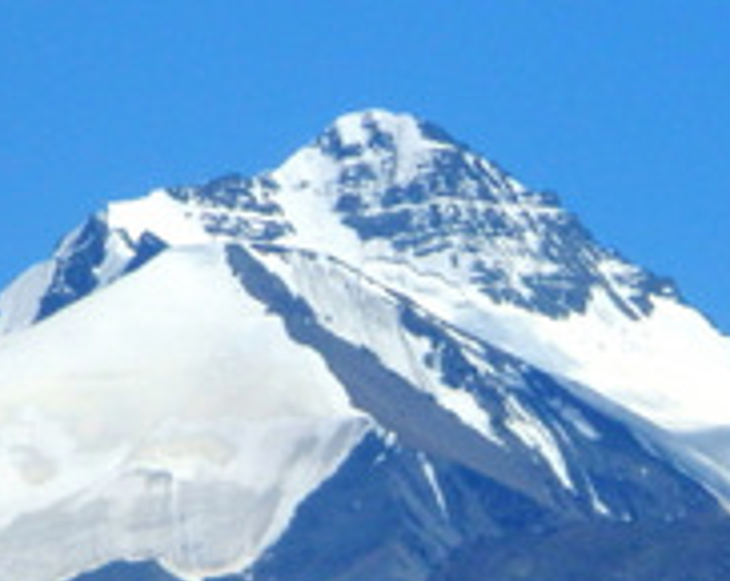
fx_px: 16394
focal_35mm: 760
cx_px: 461
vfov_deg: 2.0
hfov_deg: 2.6
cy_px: 689
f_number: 5.1
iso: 80
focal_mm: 31.8
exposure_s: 1/800
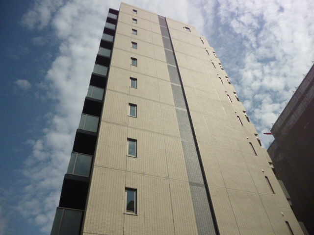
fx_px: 254
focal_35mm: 28
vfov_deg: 49.7
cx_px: 157
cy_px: 118
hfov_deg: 63.4
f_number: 9
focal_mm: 5
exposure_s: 1/1300
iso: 400
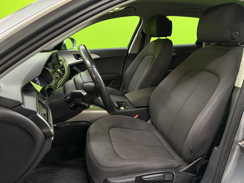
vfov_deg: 56.8
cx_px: 122
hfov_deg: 71.6
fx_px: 169
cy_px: 92
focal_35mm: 24
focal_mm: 6.76
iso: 320
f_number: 1.78
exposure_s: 1/50
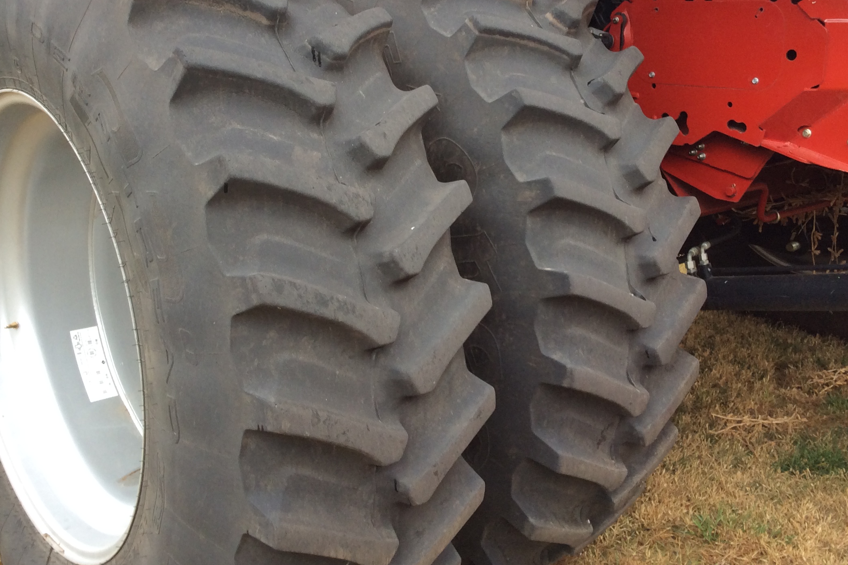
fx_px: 966
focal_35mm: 41
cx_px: 435
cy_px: 219
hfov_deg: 47.4
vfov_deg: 32.5
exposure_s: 1/120
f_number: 2.4
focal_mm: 3.3
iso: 32
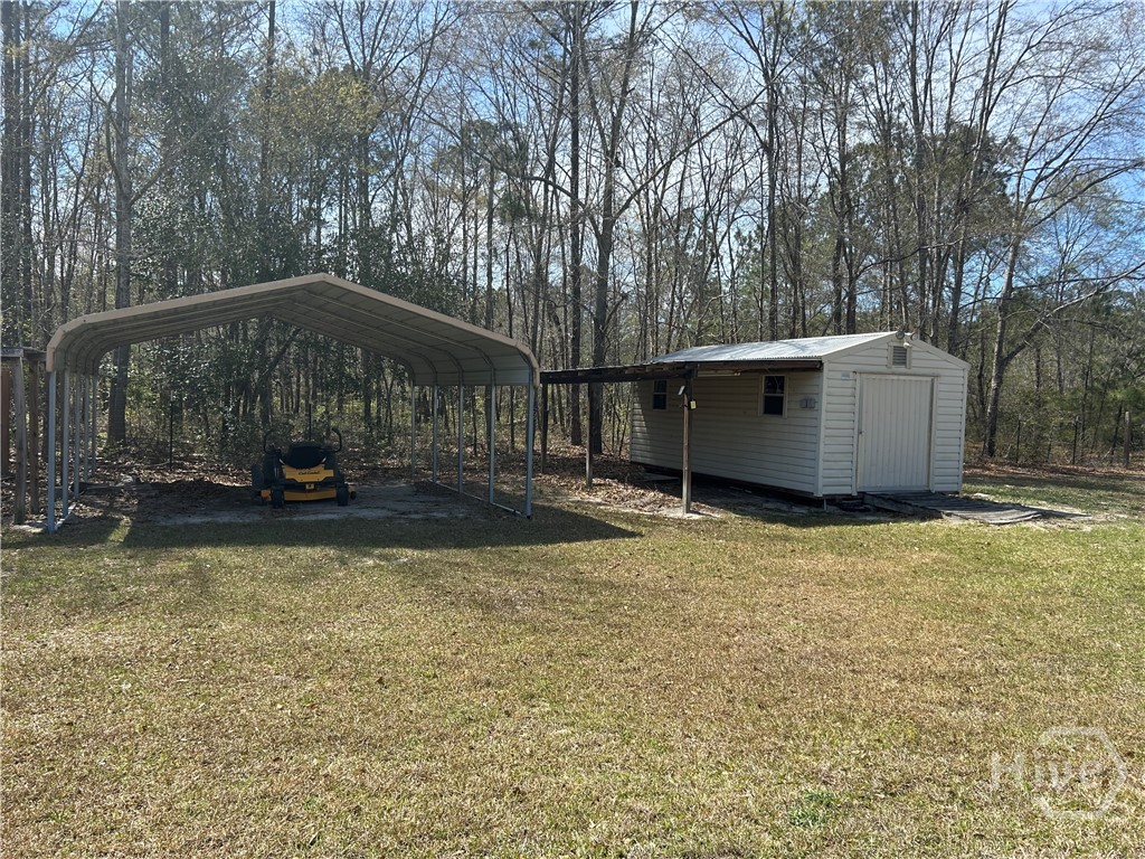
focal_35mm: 26
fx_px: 860
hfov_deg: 67.3
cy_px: 430
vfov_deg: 53.1
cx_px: 572
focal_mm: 5.7
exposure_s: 1/1869
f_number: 1.5
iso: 50
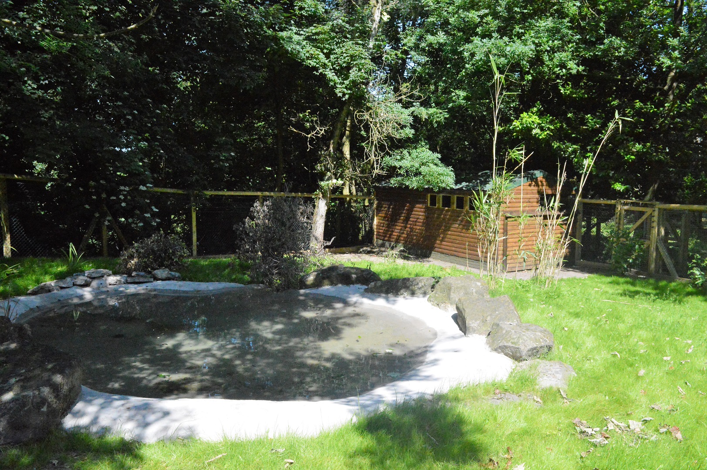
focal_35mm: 27
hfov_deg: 67.4
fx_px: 530
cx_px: 354
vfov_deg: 47.9
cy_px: 235
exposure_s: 1/4000
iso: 6400
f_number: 9
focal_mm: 18
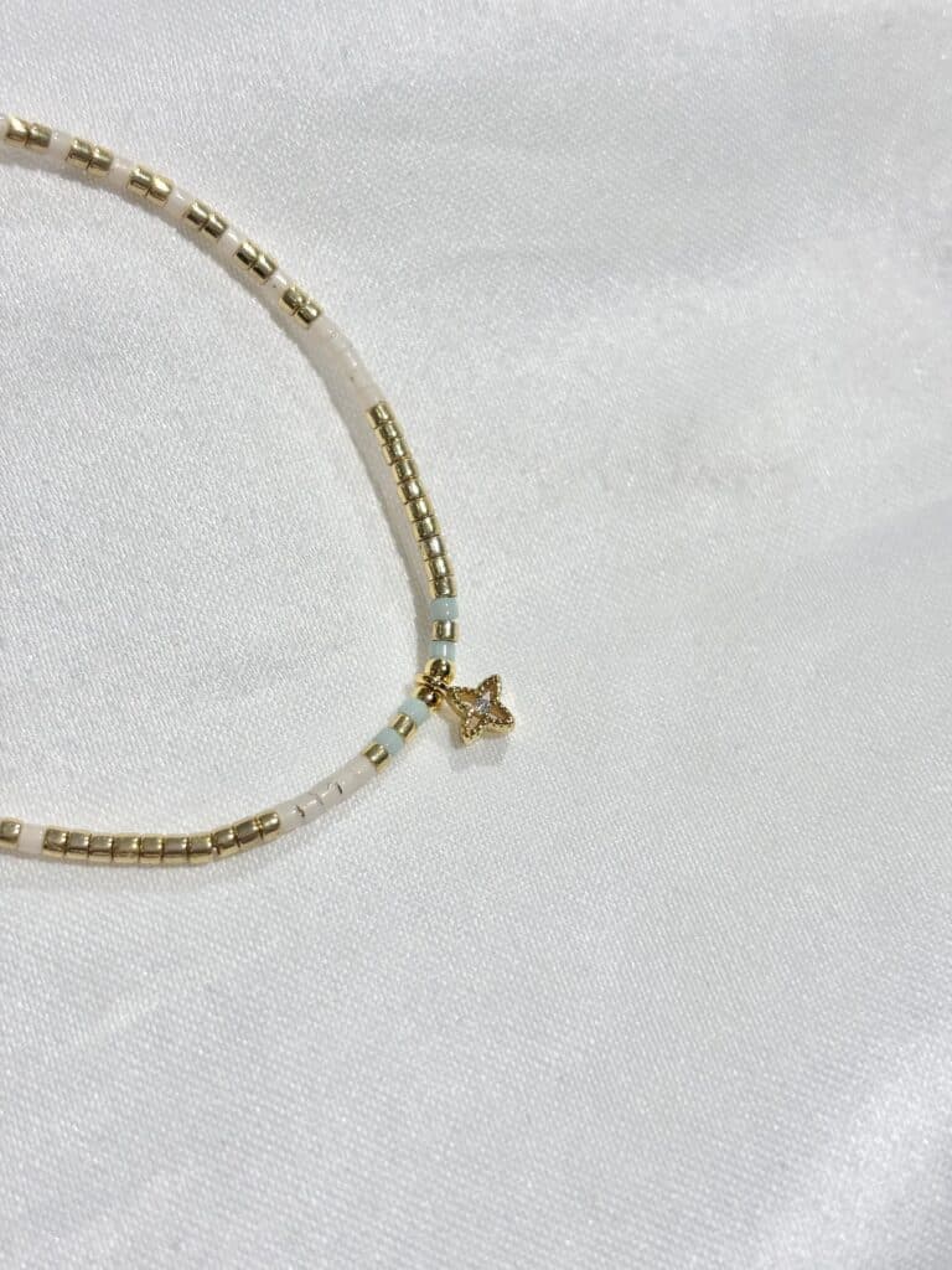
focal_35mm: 52
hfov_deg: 28.0
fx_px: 1907
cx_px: 476
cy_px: 635
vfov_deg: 36.8
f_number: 1.6
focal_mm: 5.96
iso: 32
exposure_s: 1/384
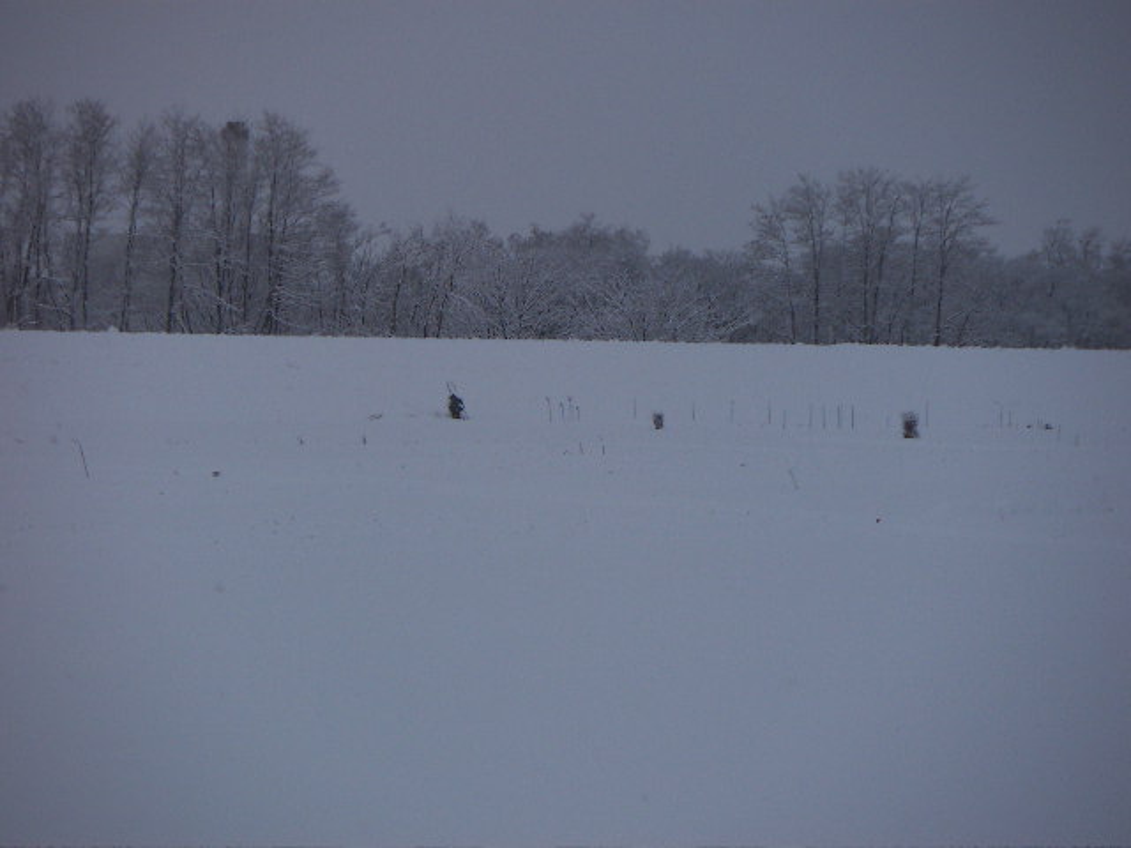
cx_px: 566
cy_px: 424
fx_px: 3529
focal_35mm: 108
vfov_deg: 13.7
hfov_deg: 18.2
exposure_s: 1/250
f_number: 8
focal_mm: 14.1
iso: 50
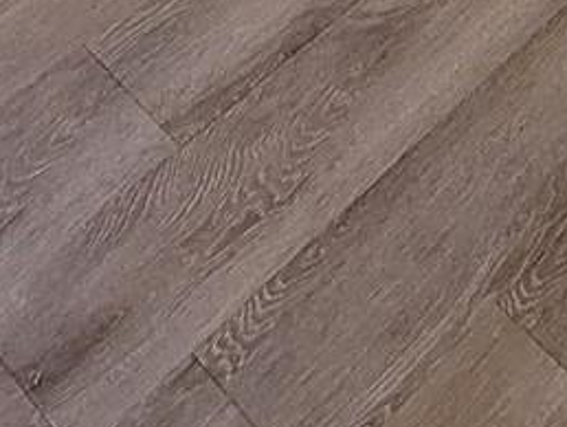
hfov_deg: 18.5
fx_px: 1689
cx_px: 596
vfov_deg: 9.2
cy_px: -1074
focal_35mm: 103
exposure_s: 1/40
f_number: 2.2
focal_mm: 2.2
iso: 400
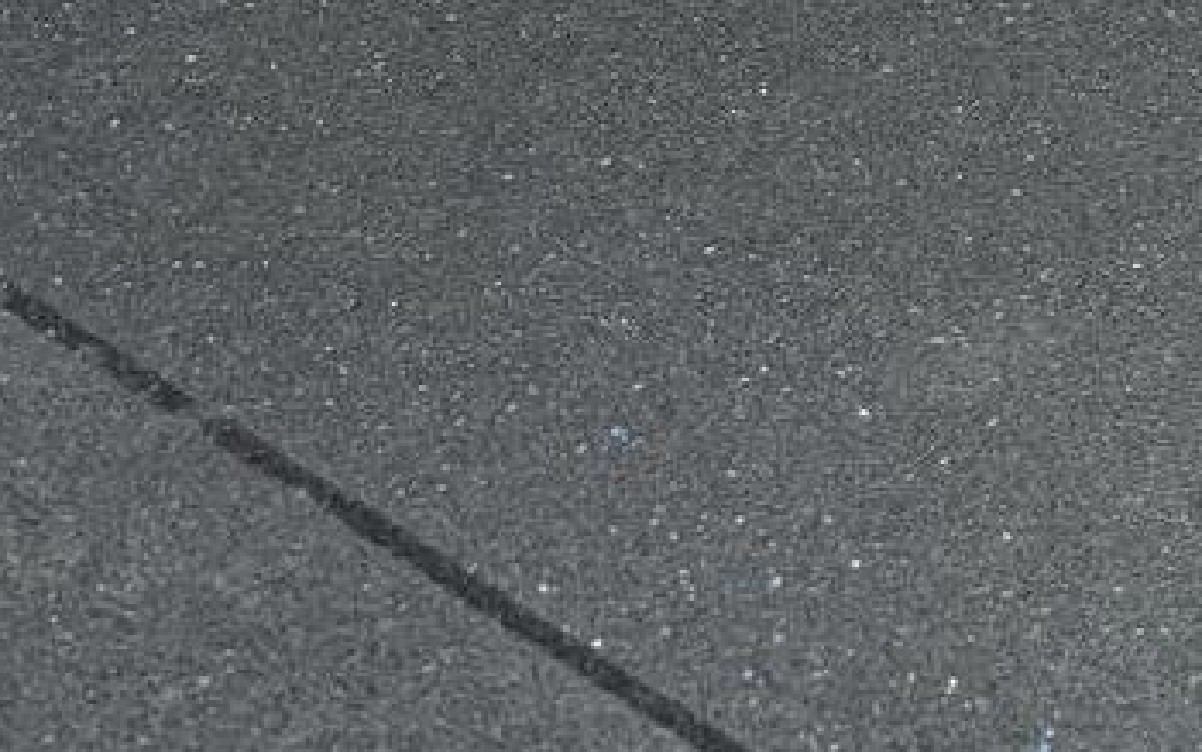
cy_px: -1504
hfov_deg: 17.9
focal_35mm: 109
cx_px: 1554
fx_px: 3572
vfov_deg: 9.4
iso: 200
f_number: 1.78
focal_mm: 6.76
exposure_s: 1/100
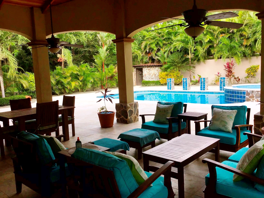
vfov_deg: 45.4
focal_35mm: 31
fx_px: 236
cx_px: 132
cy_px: 99
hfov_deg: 58.4
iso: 25
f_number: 2.4
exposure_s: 1/230
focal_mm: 3.3
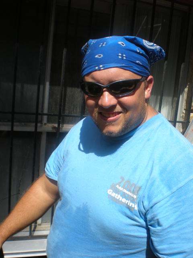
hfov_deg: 37.7
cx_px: 96
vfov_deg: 49.0
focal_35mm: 38
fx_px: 282
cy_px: 129
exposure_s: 1/364
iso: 64
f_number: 4.6
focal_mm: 6.3
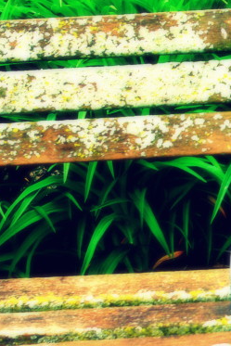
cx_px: 387
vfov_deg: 12.4
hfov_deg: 8.1
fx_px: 1587
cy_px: 263
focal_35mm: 165
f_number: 5.6
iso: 400
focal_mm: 40
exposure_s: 1/90
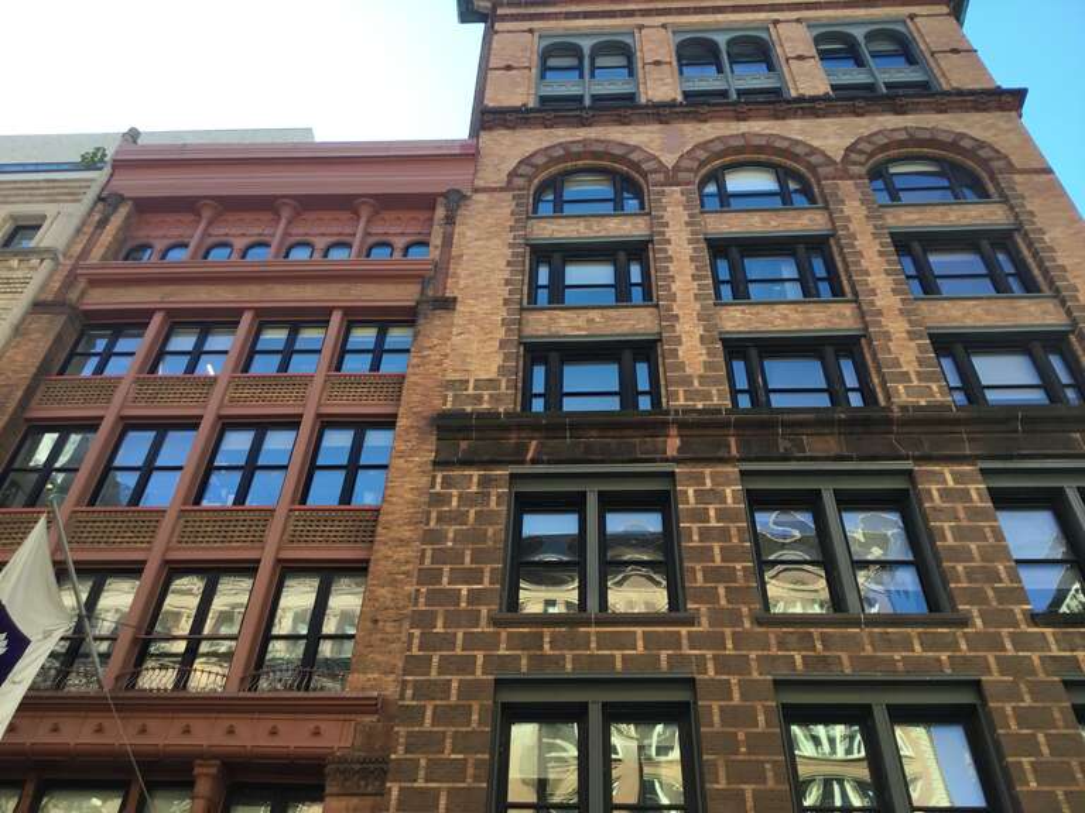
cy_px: 406
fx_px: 972
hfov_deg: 58.4
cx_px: 542
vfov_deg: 45.4
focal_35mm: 31
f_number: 2.4
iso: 25
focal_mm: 3.3
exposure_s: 1/172
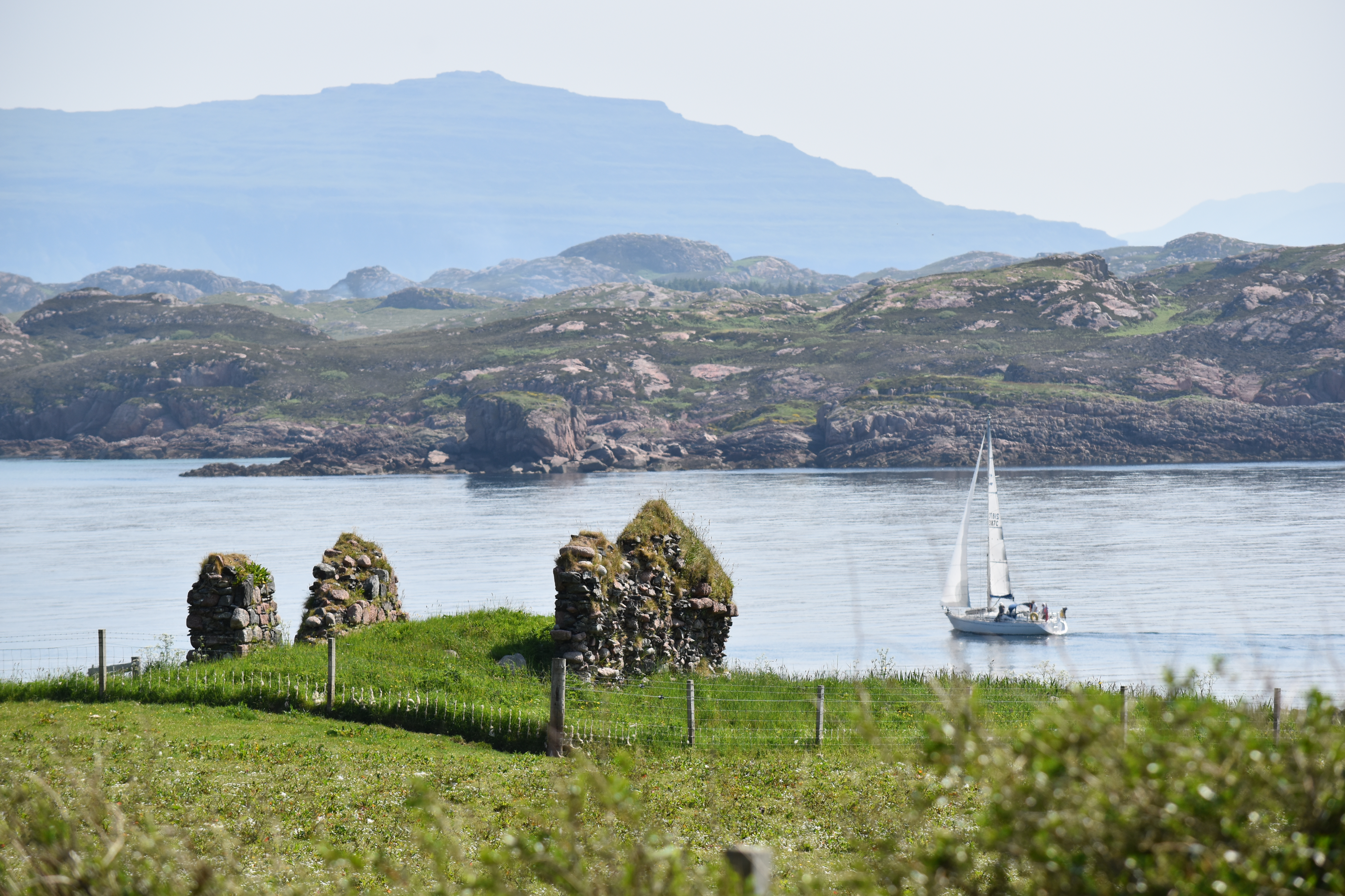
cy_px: 448
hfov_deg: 8.9
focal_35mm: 232
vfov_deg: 5.9
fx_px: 8686
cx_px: 672
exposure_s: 1/800
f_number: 7.1
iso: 200
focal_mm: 155
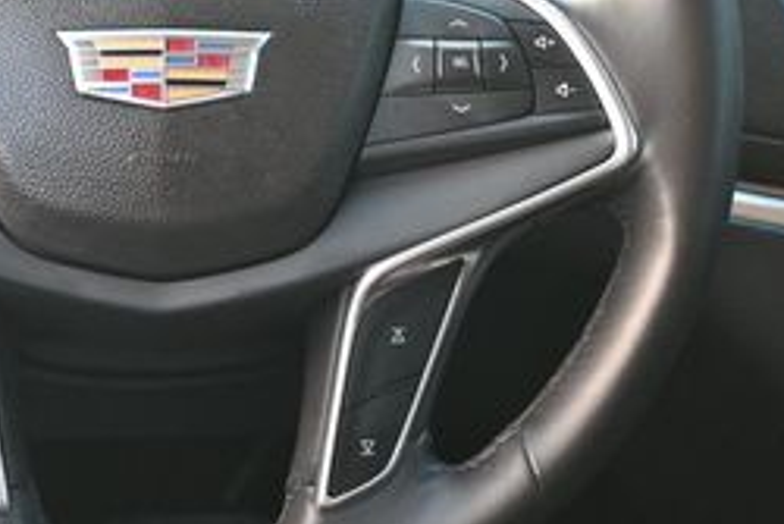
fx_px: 2005
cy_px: 63
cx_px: 169
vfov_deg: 14.7
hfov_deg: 21.9
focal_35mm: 92
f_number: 4.2
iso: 640
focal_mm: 24
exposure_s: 1/125
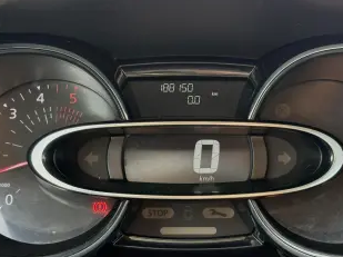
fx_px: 554
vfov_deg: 26.0
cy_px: 128
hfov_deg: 34.4
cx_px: 190
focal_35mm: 56
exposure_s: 1/100
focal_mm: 6.76
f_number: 1.78
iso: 200
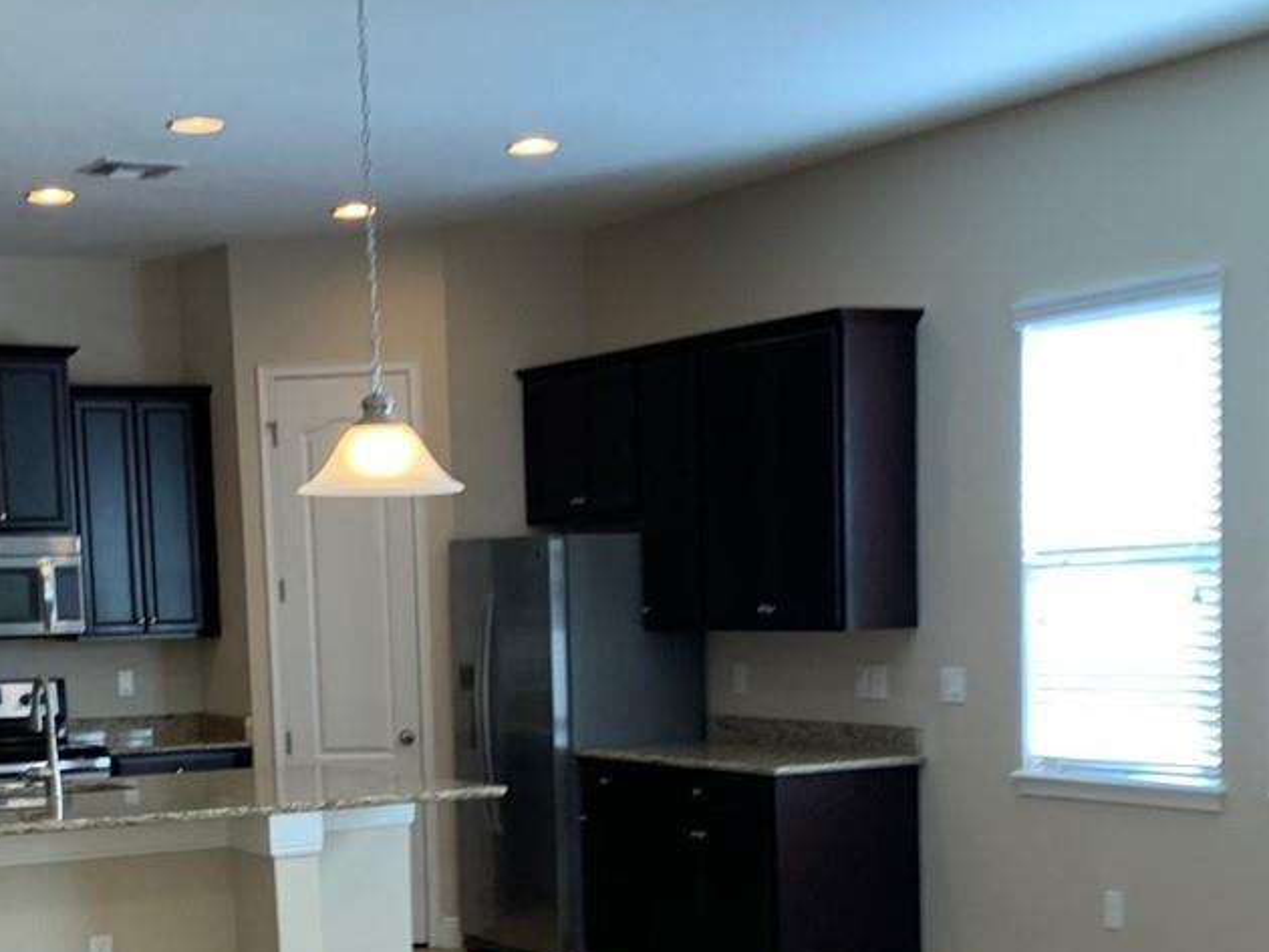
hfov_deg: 29.4
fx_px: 2420
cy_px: 803
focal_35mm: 66
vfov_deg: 21.9
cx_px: 564
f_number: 1.8
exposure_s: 1/120
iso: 80
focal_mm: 4.25
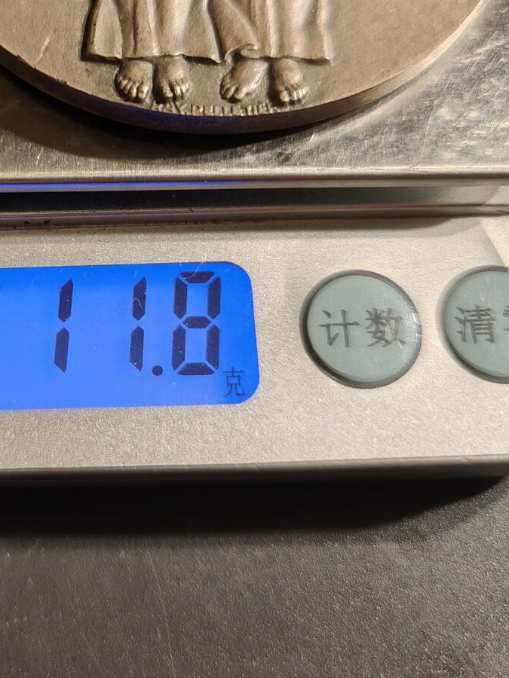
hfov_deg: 30.4
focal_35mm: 46
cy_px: 239
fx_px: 902
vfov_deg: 40.8
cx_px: 71
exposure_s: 1/119
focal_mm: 6.06
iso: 250
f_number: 1.6
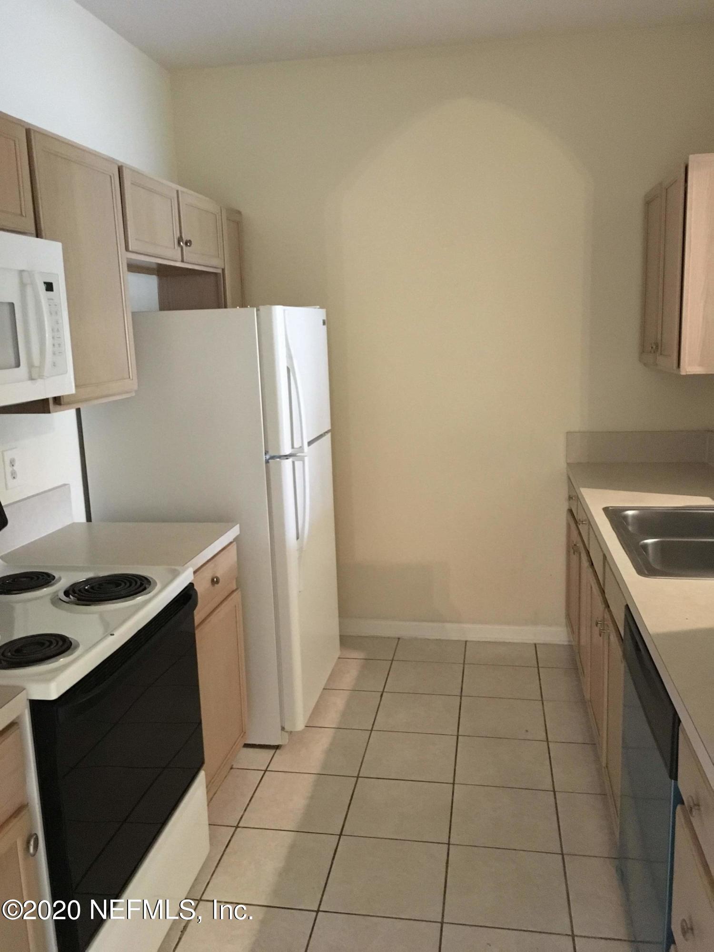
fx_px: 798
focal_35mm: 29
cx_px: 357
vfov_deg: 61.7
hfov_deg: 48.2
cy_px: 476
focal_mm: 4.15
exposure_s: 1/15
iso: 320
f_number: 2.2
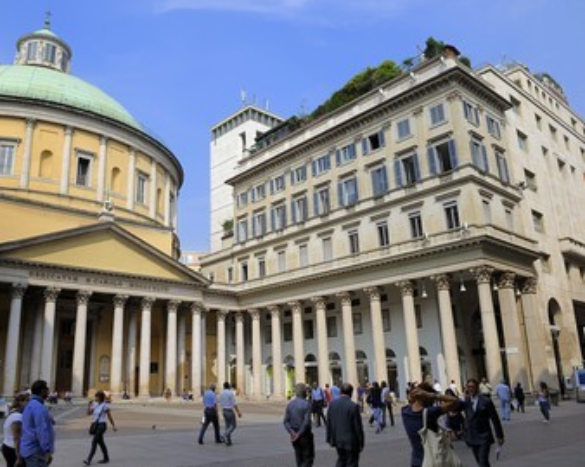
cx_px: 223
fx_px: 485
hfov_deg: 61.5
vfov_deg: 51.5
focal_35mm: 28
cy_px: 237
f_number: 10
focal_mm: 24
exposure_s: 1/200
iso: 200
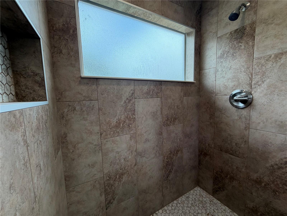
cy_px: 108
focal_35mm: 14
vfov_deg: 85.7
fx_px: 116
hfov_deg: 102.1
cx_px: 144
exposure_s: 1/120
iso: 64
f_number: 2.2
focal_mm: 2.22
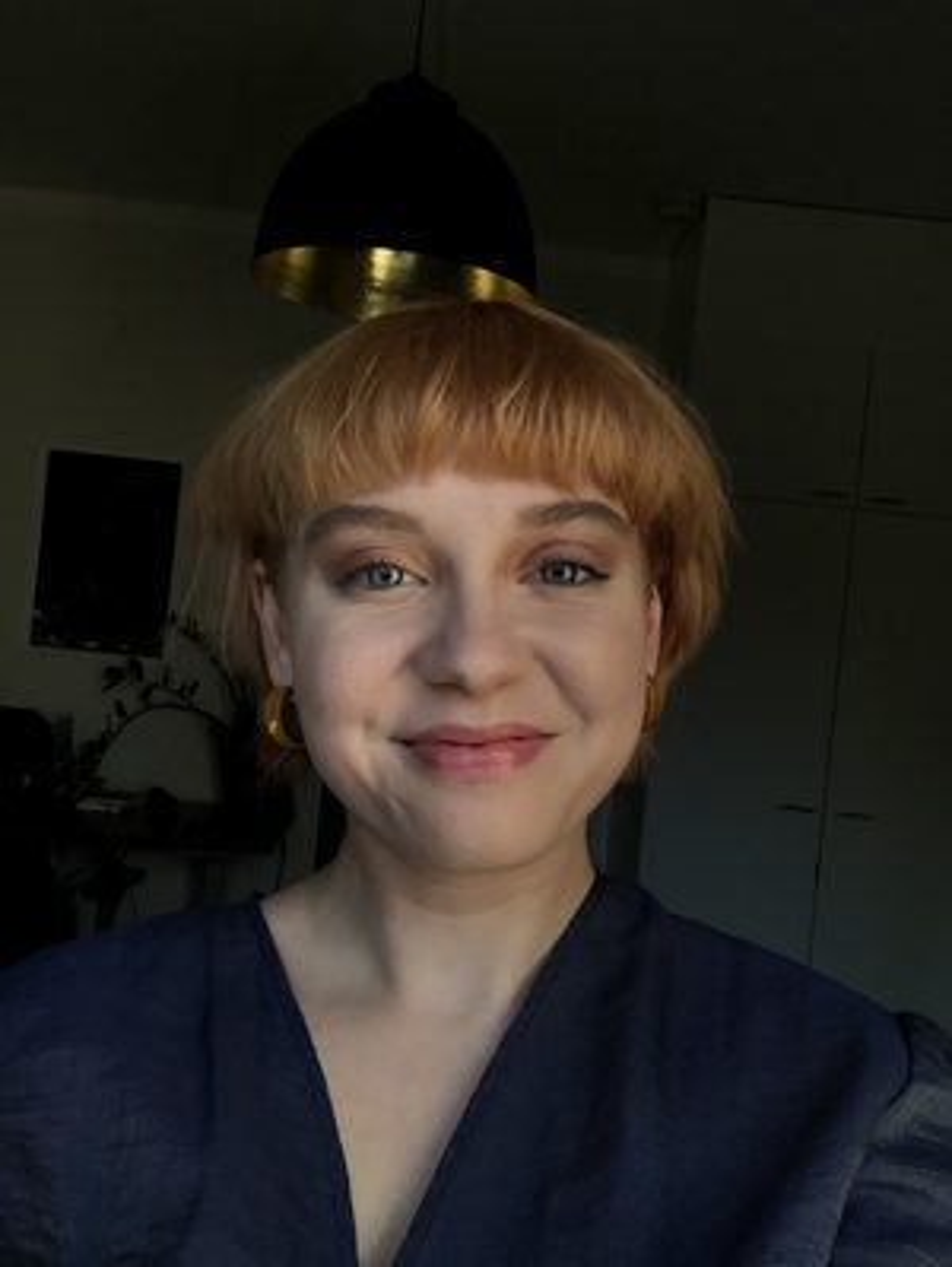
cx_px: 476
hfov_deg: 44.2
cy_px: 634
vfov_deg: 56.8
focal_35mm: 32
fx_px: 1172
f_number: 2.2
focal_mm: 2.87
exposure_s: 1/120
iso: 40
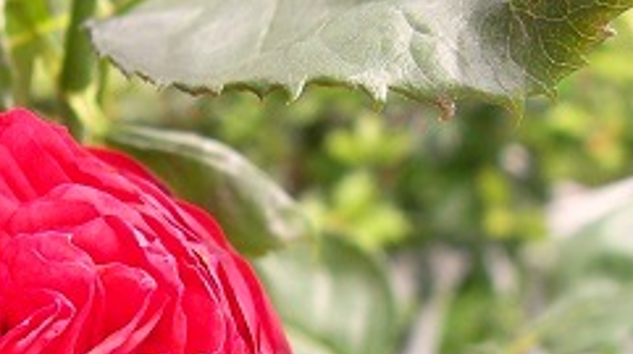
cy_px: 313
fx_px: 1442
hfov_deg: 24.2
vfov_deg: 13.9
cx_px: 92
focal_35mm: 86
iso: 50
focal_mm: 6.3
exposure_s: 1/100
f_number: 3.3
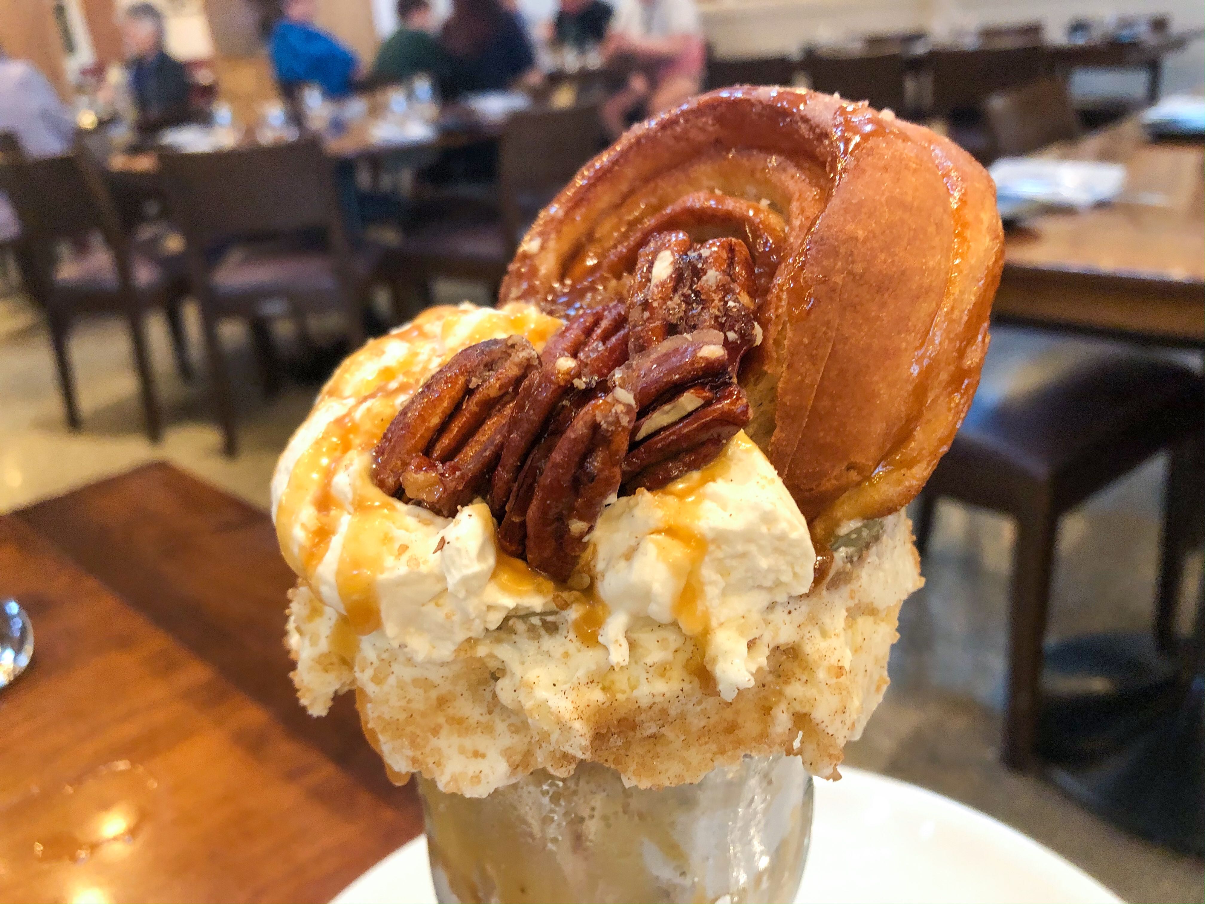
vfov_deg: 49.7
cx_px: 602
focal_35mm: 28
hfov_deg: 63.4
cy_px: 452
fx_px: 975
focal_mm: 3.99
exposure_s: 1/15
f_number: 1.8
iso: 64
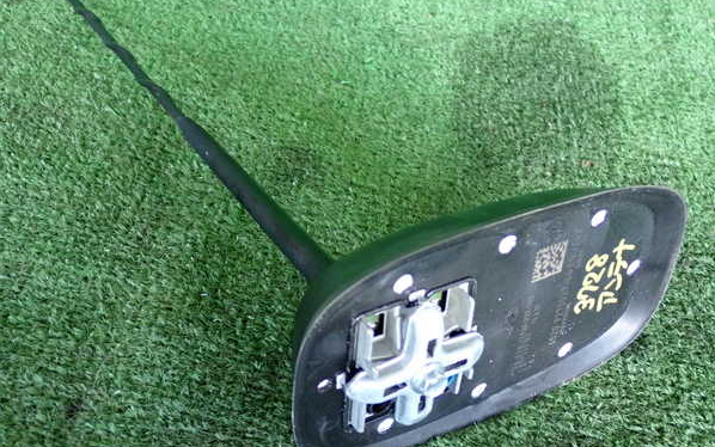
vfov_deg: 25.8
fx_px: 974
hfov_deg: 40.3
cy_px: 215
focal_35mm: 50
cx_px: 358
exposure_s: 1/125
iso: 800
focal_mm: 8.4
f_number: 3.1
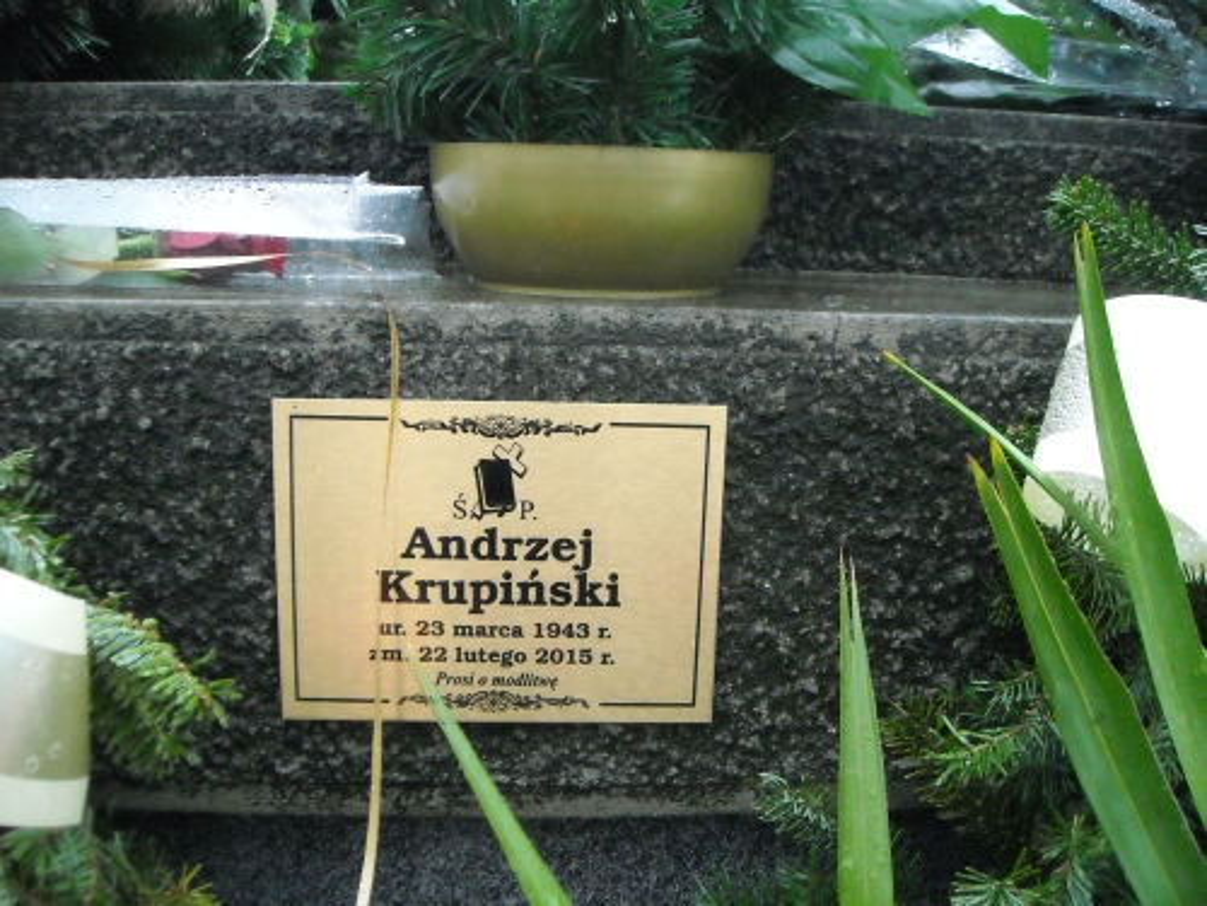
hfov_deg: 52.6
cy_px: 453
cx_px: 604
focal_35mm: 35
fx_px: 1220
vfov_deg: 40.7
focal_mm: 5.7
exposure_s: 1/168
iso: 800
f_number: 2.8
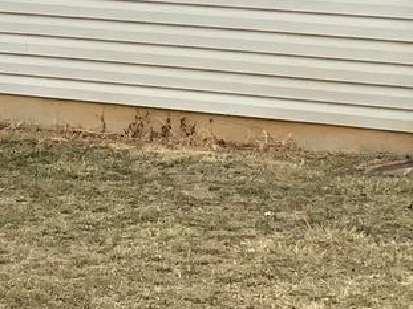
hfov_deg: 10.4
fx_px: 2278
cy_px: -73
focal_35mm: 191
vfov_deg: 7.7
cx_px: 146
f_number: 1.8
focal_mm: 3
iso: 16
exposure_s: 1/435
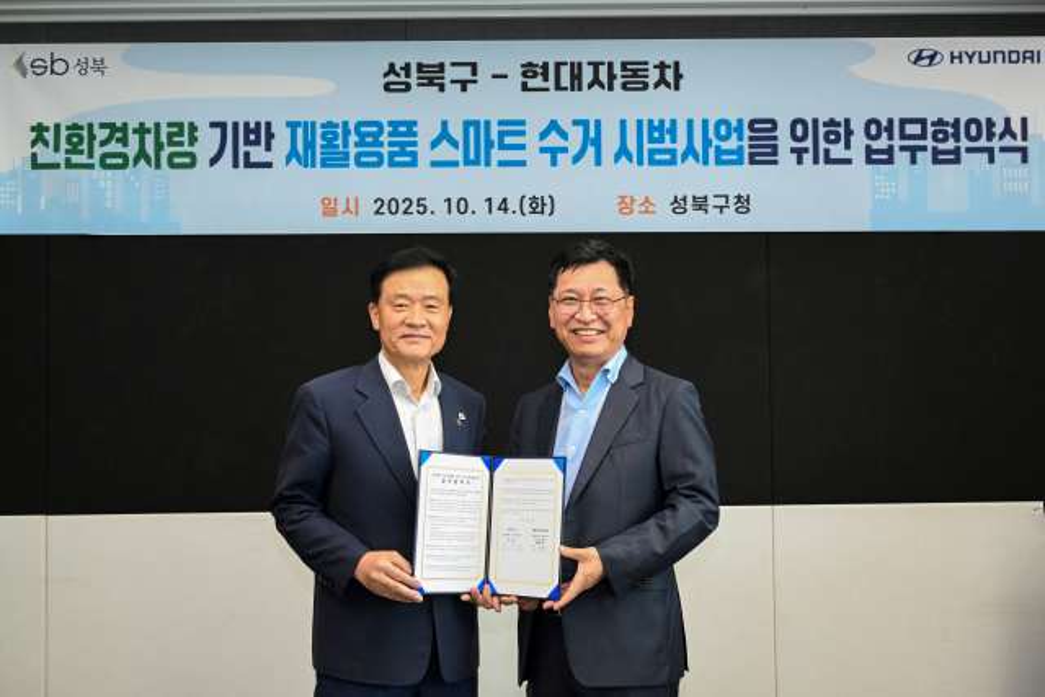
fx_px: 1365
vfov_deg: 28.7
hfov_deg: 41.9
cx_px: 522
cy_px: 348
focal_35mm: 47
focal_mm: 47
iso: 1250
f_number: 7.1
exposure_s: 1/100
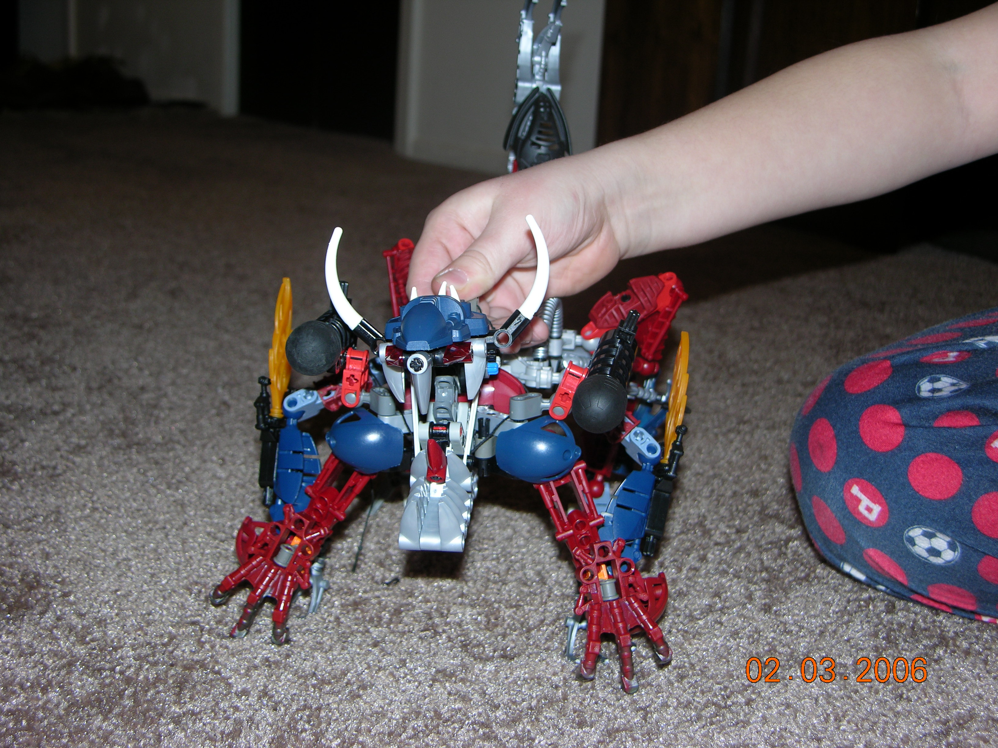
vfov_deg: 27.0
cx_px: 499
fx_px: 1557
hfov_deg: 35.5
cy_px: 374
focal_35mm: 54
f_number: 3.1
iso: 50
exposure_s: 1/60.1
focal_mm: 13.7
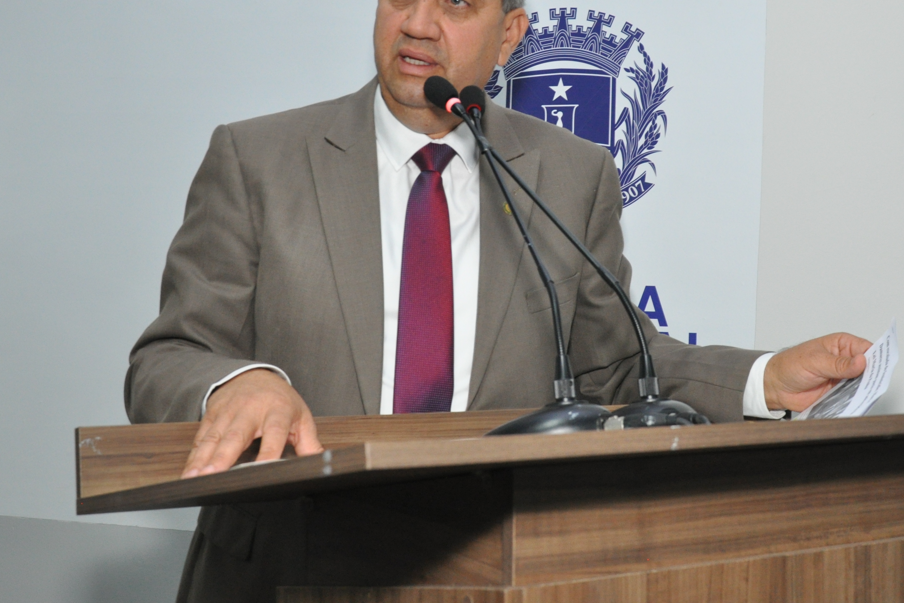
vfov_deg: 26.4
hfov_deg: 38.7
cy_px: 230
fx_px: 1281
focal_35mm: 51
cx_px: 536
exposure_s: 1/60
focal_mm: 22
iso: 800
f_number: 5.6
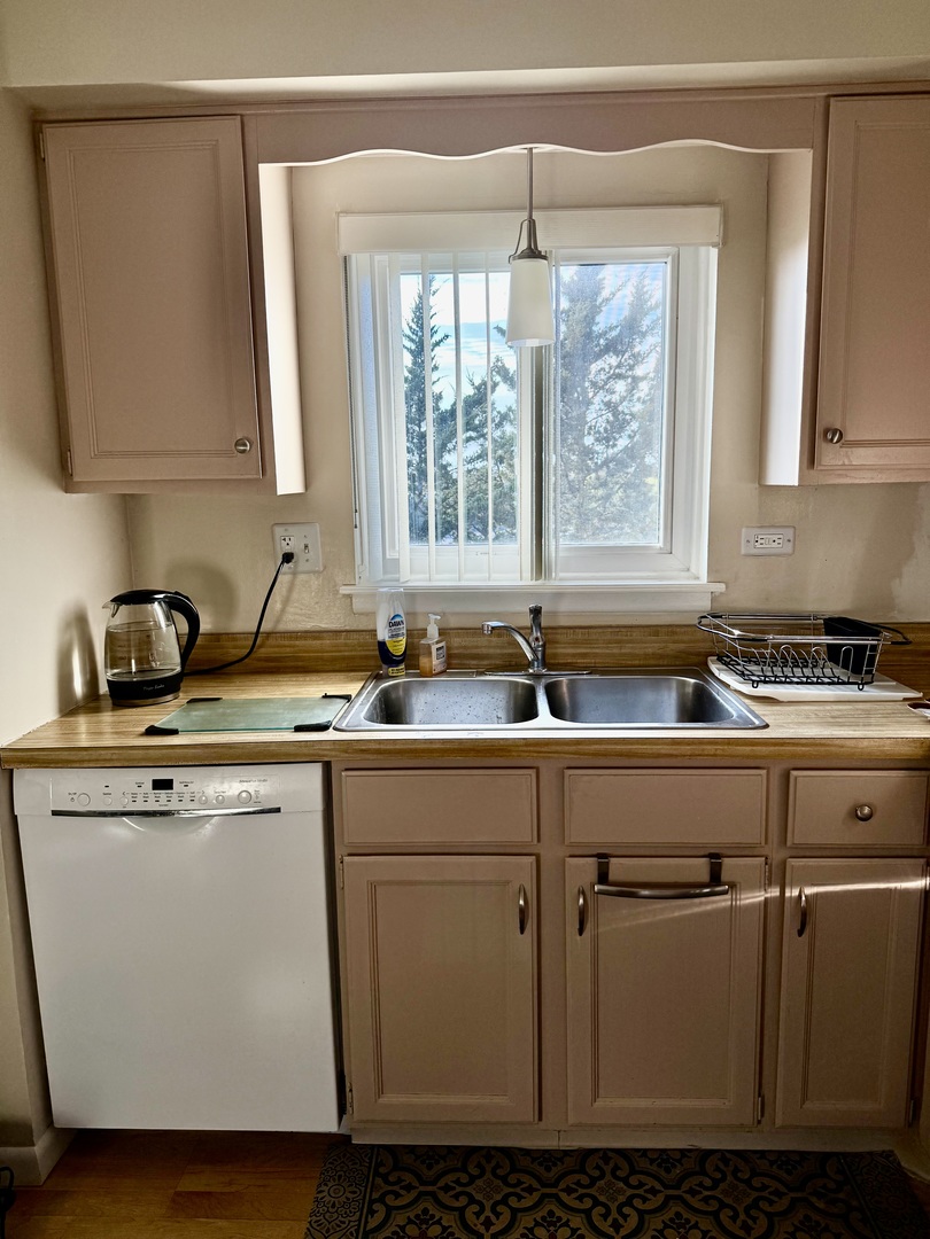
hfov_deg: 56.8
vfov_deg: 71.6
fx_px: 860
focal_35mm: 24
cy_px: 620
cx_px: 465
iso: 80
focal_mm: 6.76
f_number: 1.78
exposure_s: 1/326
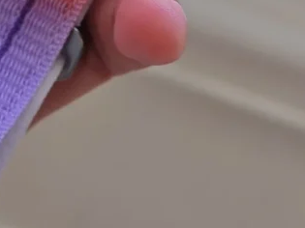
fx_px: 1594
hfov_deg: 10.9
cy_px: -165
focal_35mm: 181
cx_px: 109
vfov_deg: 8.0
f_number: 1.6
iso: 64
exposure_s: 1/60
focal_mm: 5.4
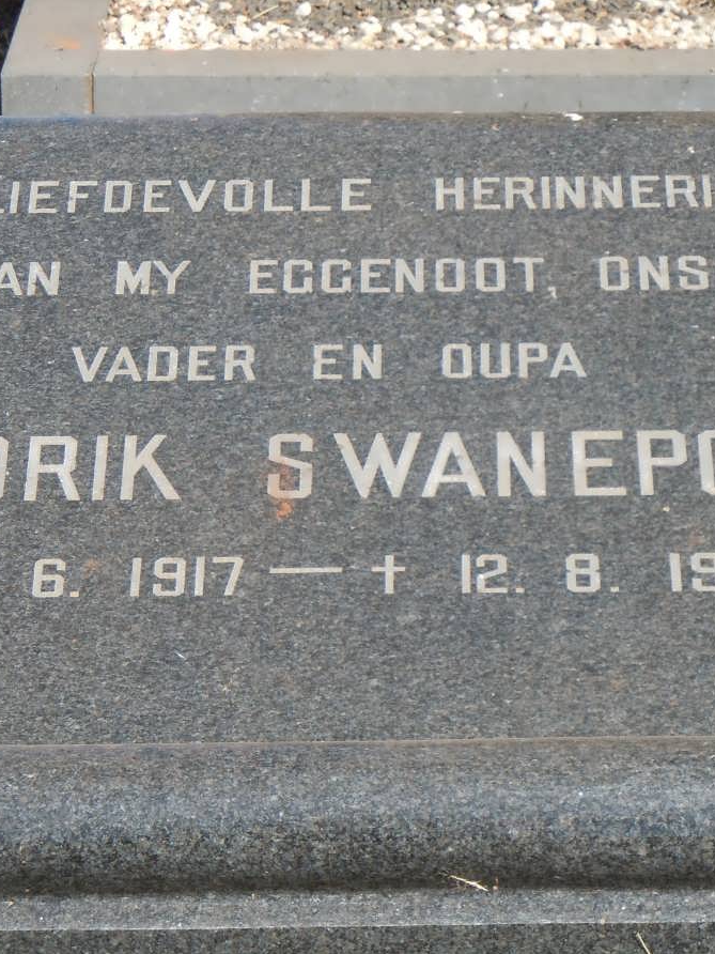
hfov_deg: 9.5
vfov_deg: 12.7
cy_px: 479
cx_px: 337
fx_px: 4296
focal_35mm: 156
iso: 200
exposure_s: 1/800
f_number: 4.6
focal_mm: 20.9
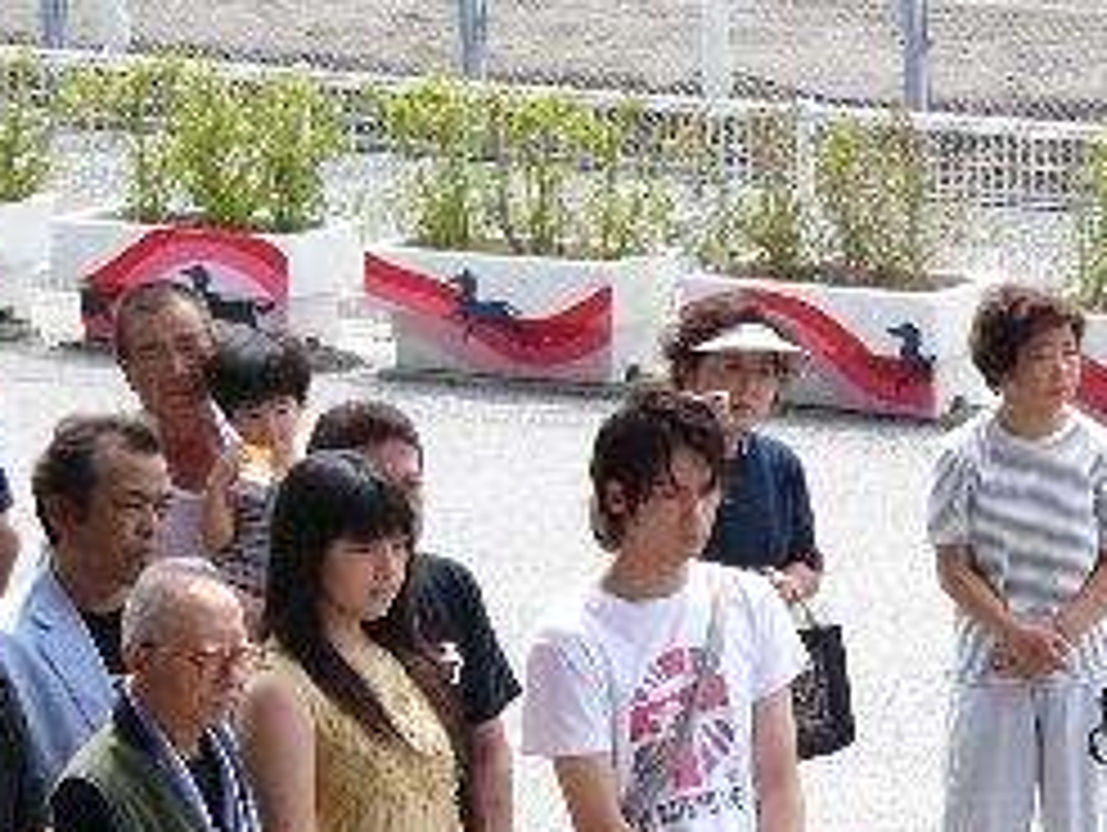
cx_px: 1012
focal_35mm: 299
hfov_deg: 6.6
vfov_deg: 5.0
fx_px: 9571
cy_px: 747
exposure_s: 1/1000
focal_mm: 19.1
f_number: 2.8
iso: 100
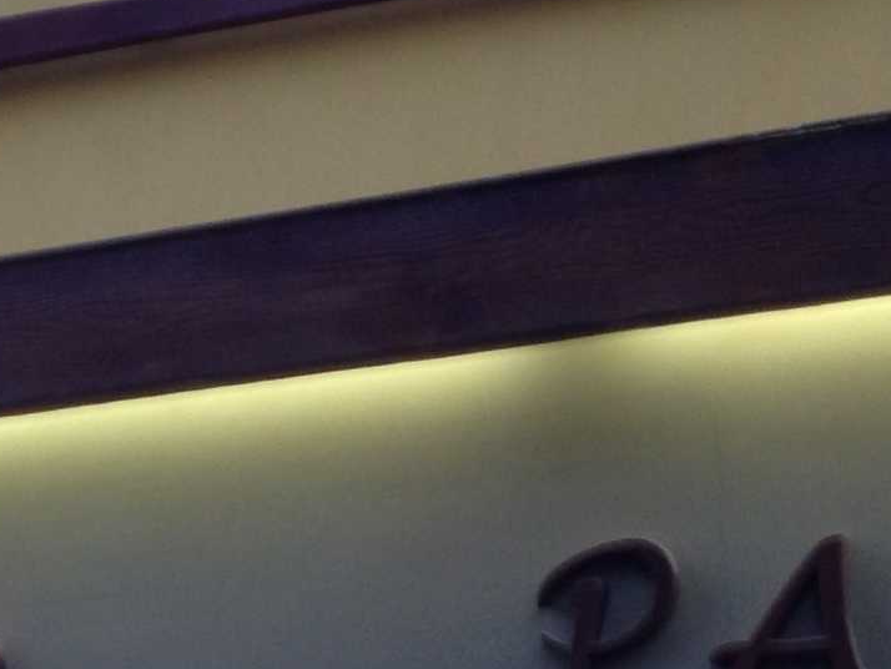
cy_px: 411
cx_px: -297
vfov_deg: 9.3
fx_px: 4120
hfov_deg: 12.0
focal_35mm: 160
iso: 50
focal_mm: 4.28
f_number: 2.4
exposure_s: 1/24
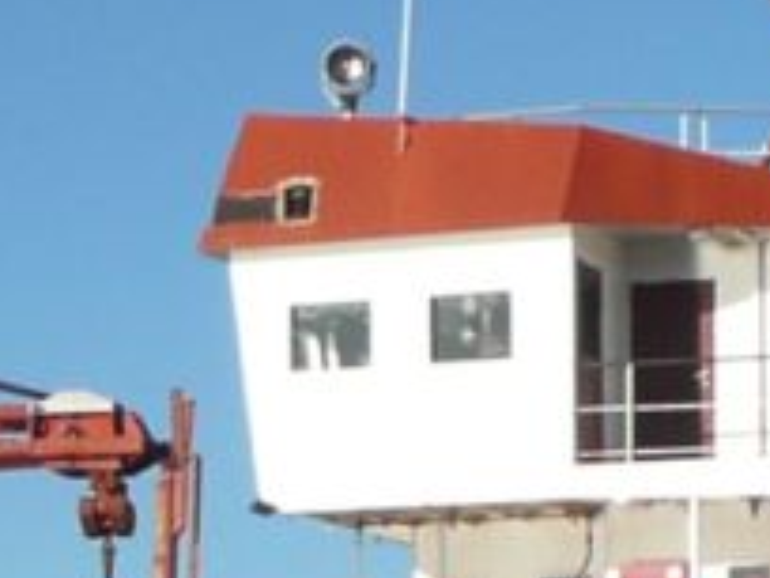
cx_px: -196
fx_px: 4849
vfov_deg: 6.8
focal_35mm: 218
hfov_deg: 9.0
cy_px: 635
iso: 100
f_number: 8
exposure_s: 1/250
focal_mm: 4.6
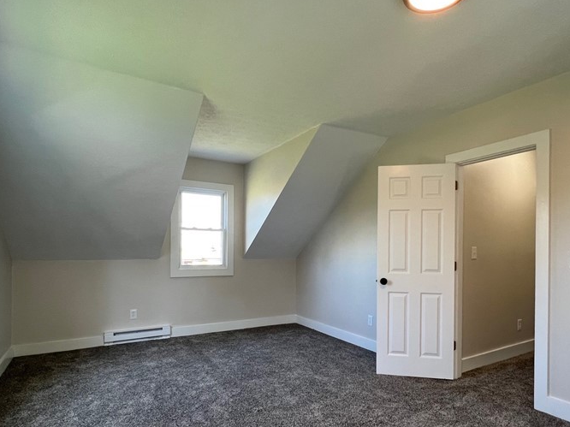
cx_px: 312
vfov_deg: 65.4
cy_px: 255
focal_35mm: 20
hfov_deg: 81.5
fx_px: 329
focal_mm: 1.57
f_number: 1.8
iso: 125
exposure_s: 1/120
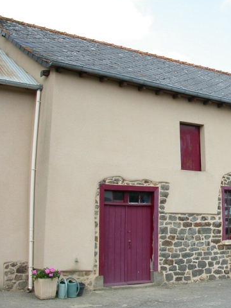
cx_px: 218
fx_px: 480
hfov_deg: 26.0
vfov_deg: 35.5
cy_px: 156
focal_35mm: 54
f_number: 6
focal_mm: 7.85
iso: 100
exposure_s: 1/208
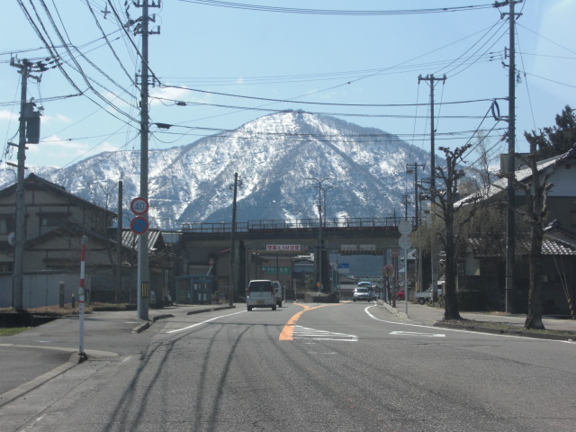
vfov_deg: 18.7
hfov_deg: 24.7
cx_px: 288
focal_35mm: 79
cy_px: 216
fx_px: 1315
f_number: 4.6
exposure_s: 1/500
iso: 50
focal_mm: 13.9
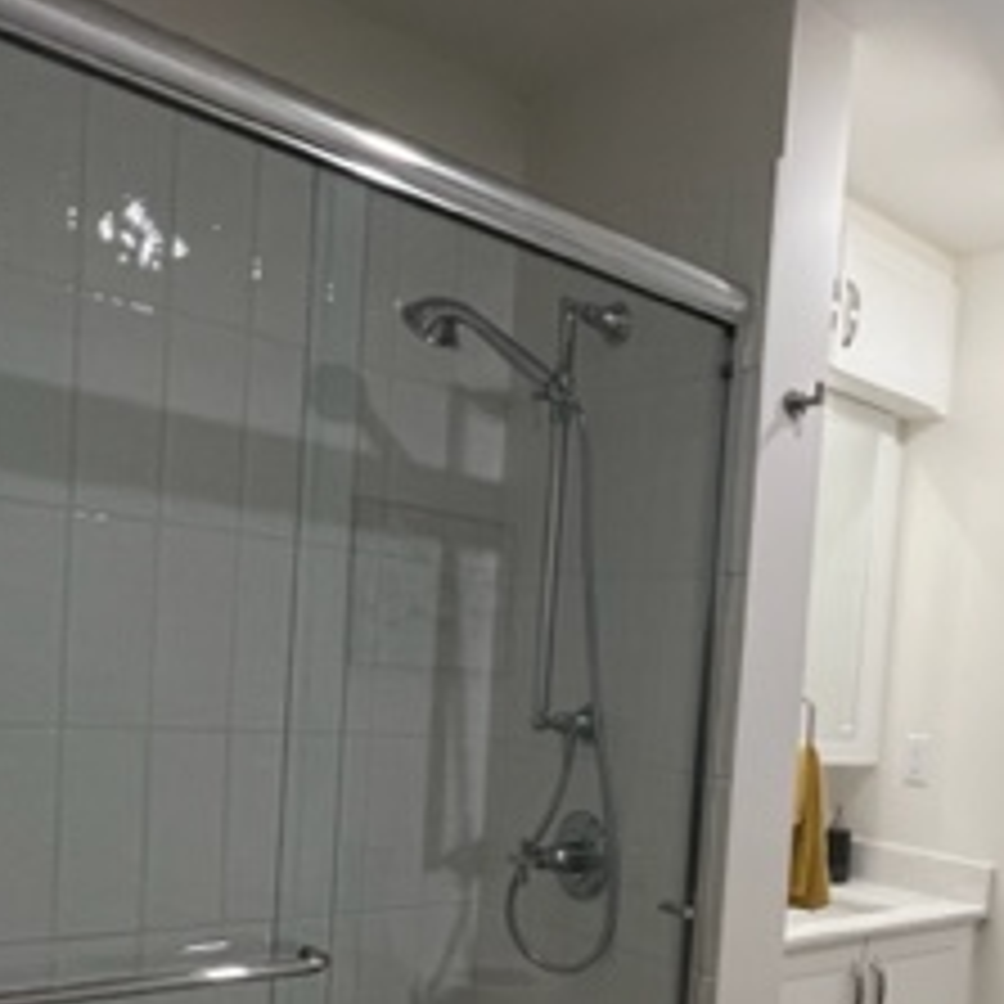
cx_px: 1054
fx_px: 1083
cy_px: 774
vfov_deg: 47.5
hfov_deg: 41.6
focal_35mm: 33
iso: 125
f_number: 1.8
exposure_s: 1/120
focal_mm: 1.57
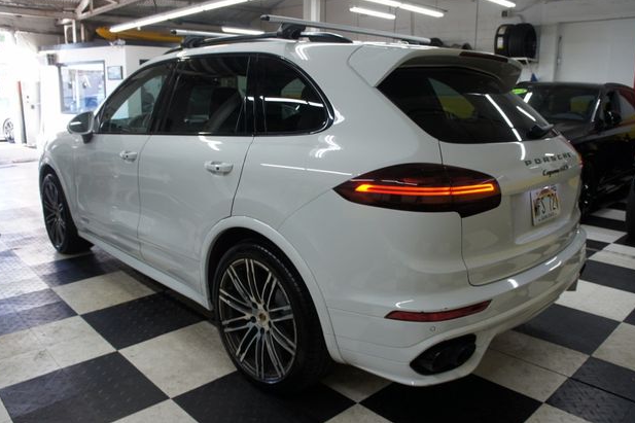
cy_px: 207
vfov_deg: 46.4
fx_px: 494
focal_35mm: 28
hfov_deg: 65.5
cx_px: 318
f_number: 4
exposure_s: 1/40
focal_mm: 18
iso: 200
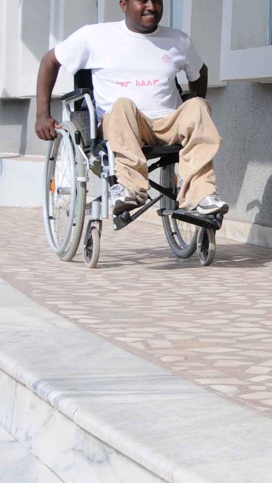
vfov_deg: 16.9
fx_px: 1629
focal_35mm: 127
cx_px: 510
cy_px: 159
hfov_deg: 9.1
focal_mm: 24
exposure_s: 1/400
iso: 200
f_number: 8
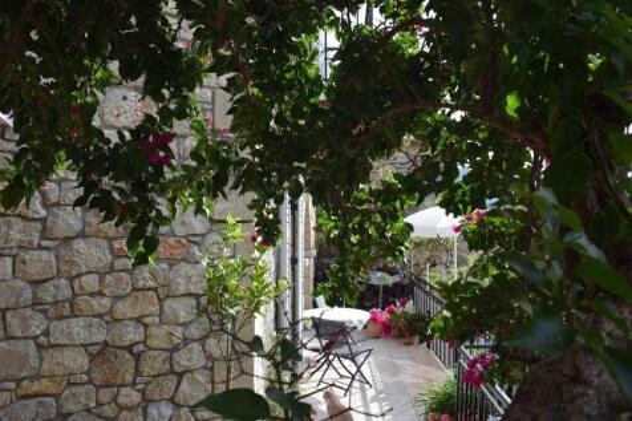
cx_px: 316
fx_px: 474
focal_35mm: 27
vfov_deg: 47.9
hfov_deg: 67.4
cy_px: 210
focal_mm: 18
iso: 200
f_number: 8
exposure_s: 1/250
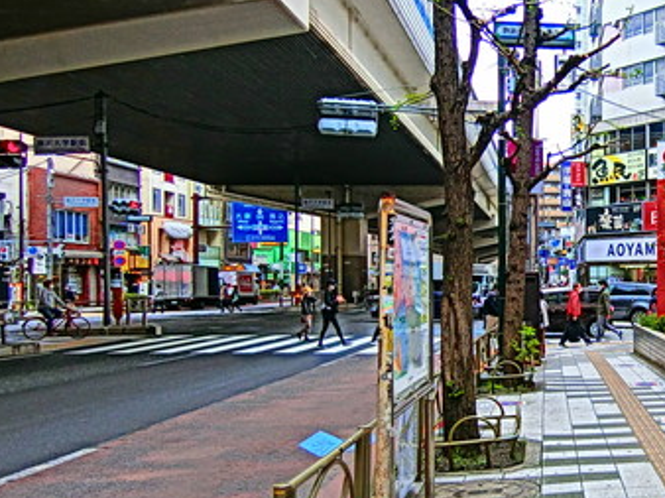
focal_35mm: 45
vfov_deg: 32.1
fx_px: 864
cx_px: 716
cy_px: 283
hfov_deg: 36.3
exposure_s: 1/400
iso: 80
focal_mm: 4.06
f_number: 2.7
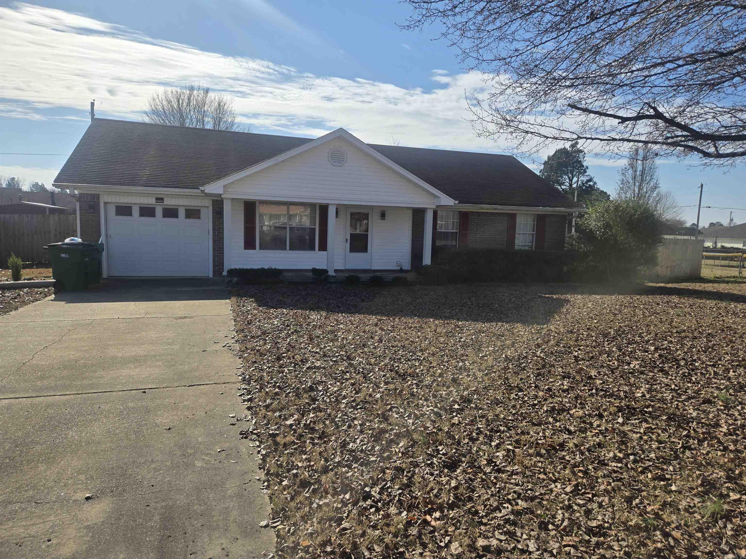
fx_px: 496
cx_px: 373
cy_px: 280
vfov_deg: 58.9
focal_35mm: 23
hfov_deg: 73.9
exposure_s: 1/4273
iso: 25
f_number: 1.8
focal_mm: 5.4
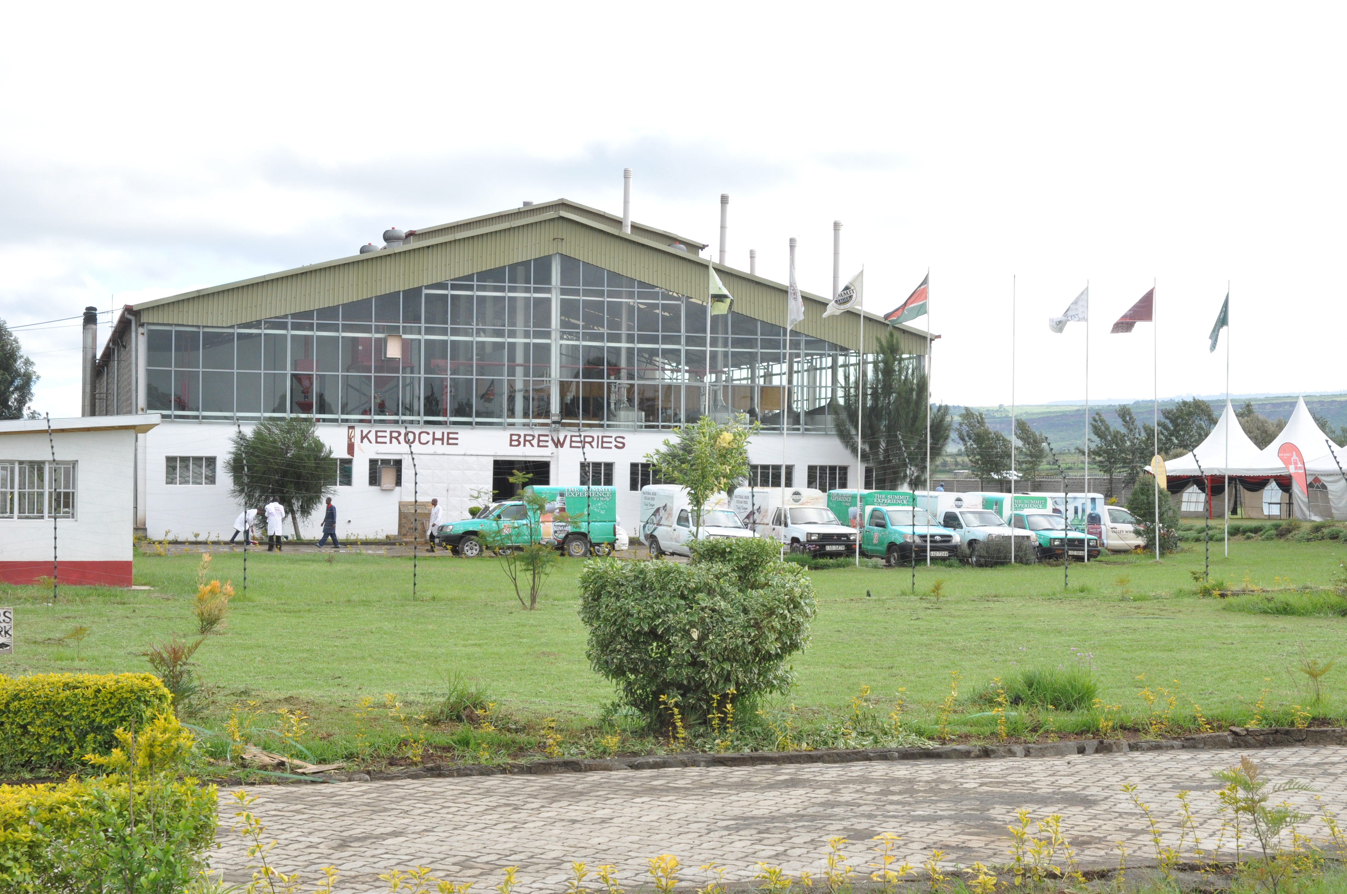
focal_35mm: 57
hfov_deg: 35.1
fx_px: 2130
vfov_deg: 23.7
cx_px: 674
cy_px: 447
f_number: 13
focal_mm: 38
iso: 500
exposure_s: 1/200
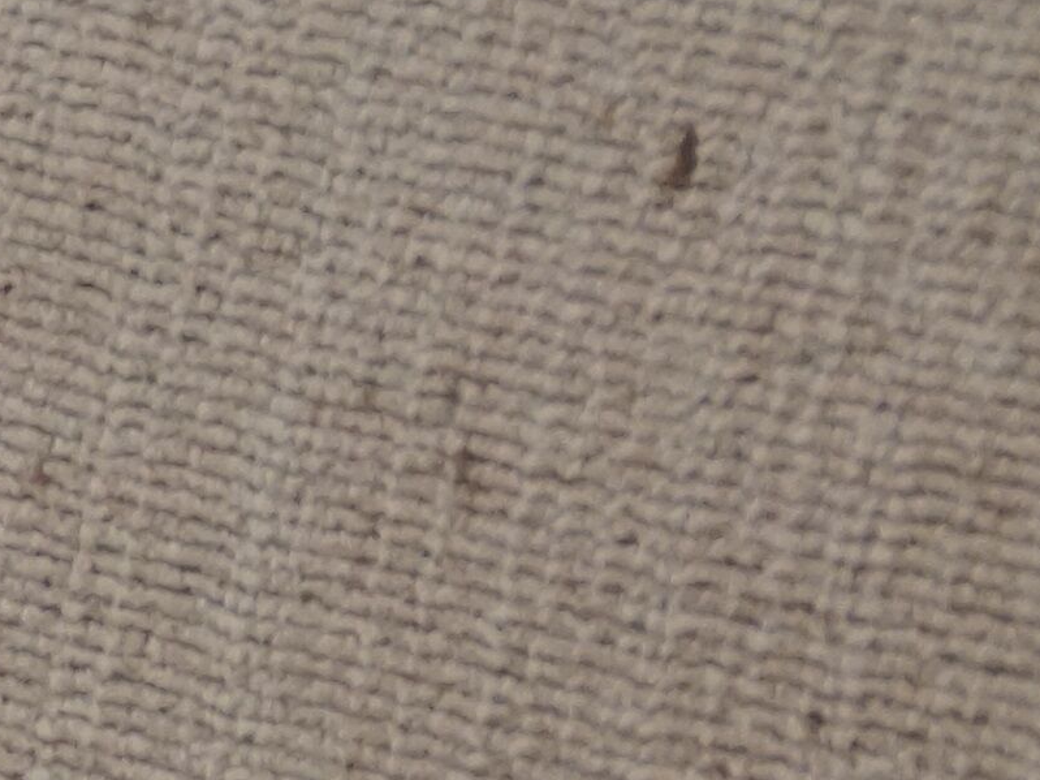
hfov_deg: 5.2
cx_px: -742
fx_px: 11235
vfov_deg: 3.9
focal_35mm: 374
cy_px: 1714
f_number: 4.5
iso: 800
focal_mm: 40
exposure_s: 1/80
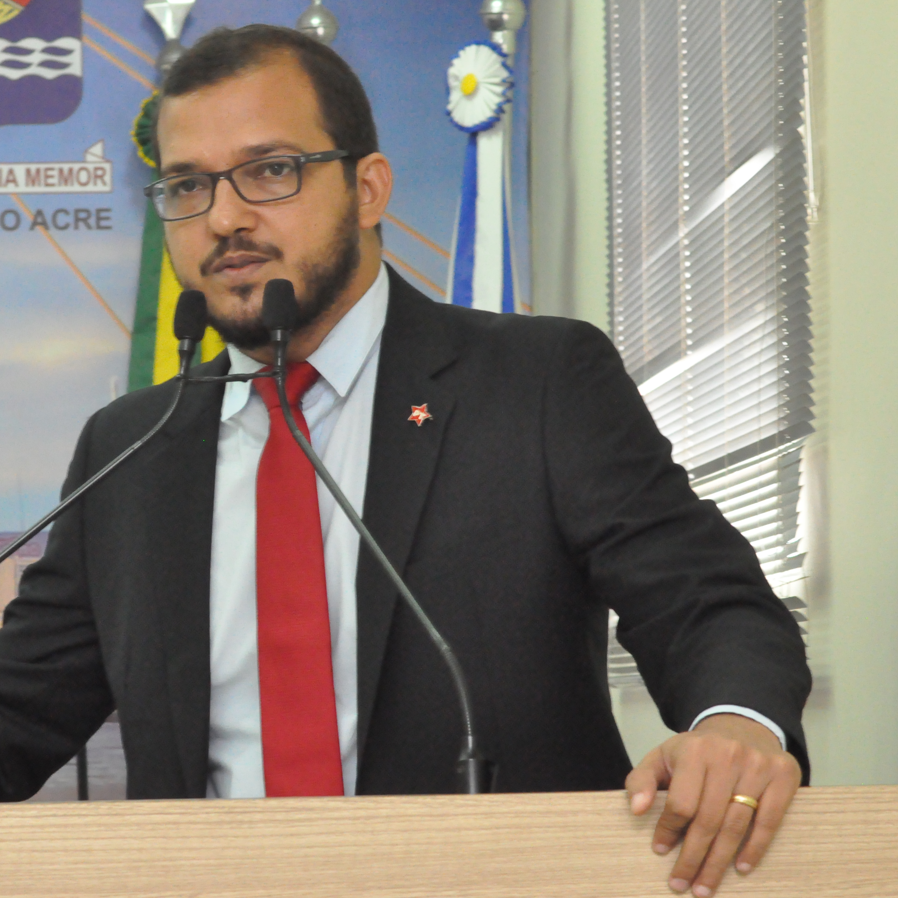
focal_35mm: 135
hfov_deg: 12.9
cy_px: 449
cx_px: 244
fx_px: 3962
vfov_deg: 12.9
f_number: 9
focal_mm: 70
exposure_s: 1/60
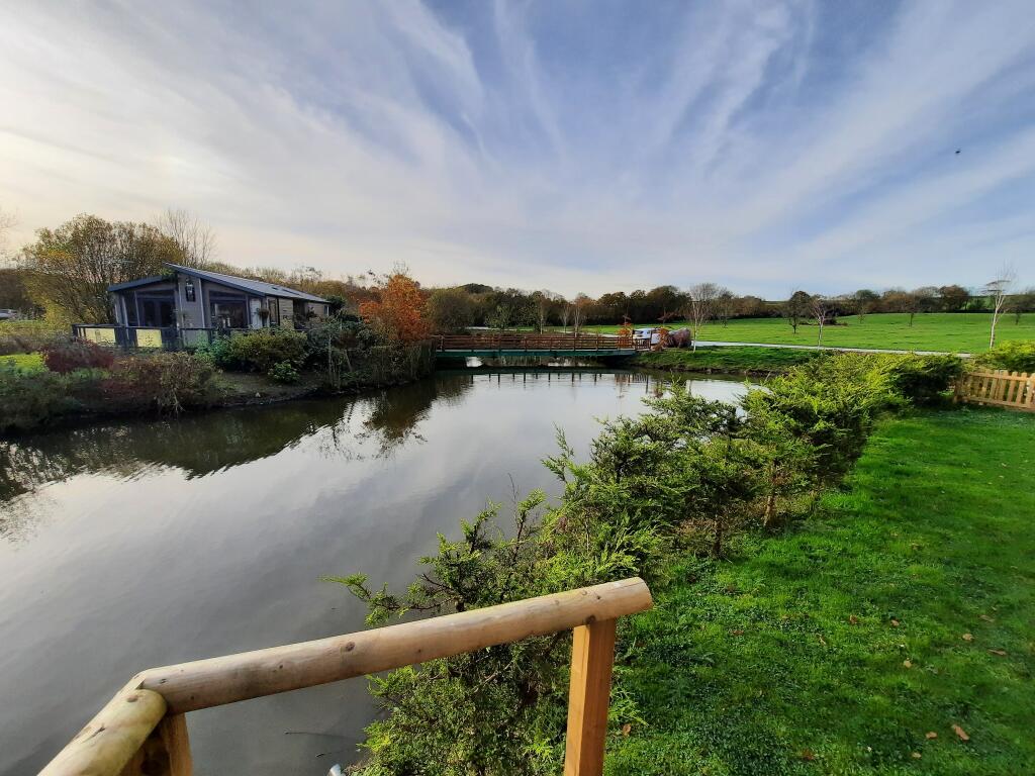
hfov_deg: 106.2
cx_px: 518
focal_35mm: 13
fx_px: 389
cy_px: 388
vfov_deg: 89.9
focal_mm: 1.74
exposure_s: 1/1239
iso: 40
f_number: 2.2
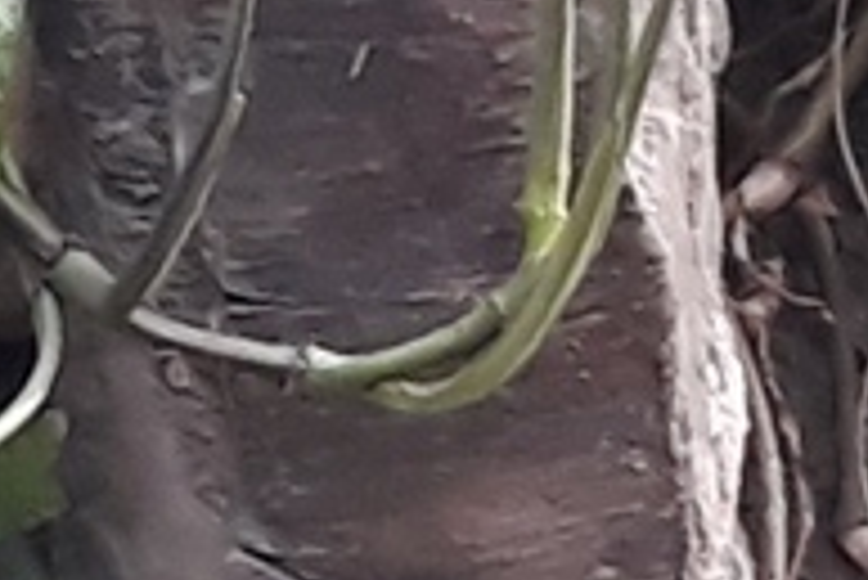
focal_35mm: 93
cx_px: -333
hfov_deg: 19.7
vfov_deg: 14.7
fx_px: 2244
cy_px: 171
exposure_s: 1/40
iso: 125
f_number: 1.7
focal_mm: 3.71
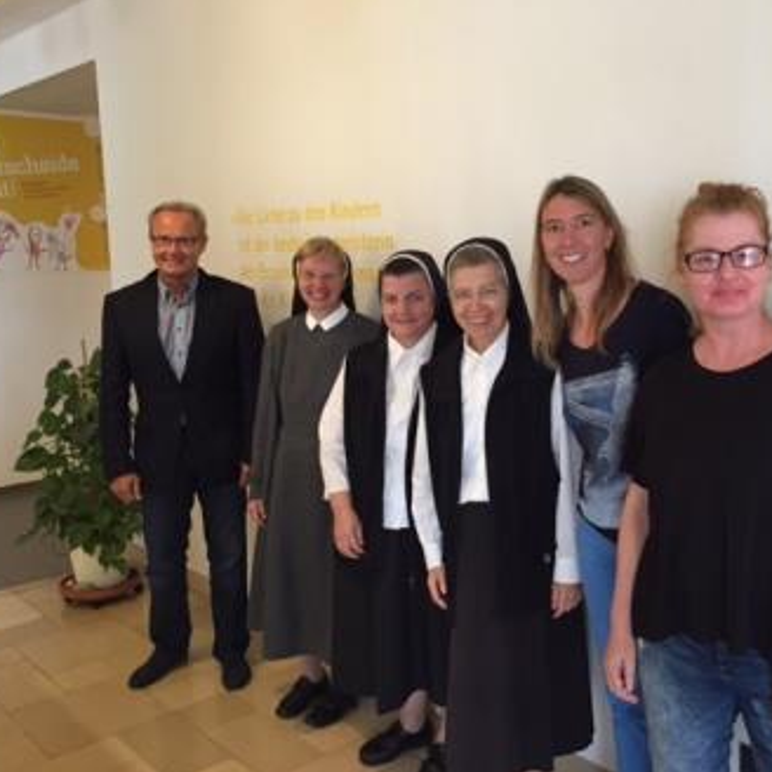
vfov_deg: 47.2
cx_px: 494
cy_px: 384
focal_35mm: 35
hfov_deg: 46.7
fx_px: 883
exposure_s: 1/30
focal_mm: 4.15
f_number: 2.2
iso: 160
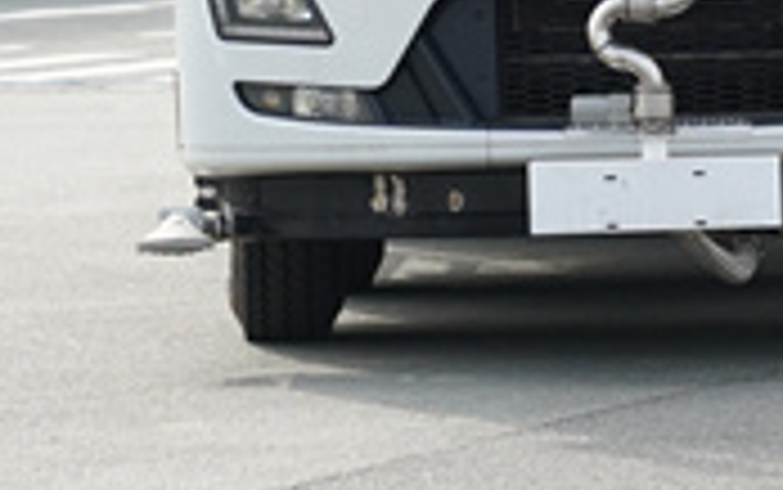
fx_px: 7602
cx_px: 657
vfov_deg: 3.7
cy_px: -133
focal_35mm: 356
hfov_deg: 5.9
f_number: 4
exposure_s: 1/1600
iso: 500
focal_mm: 76
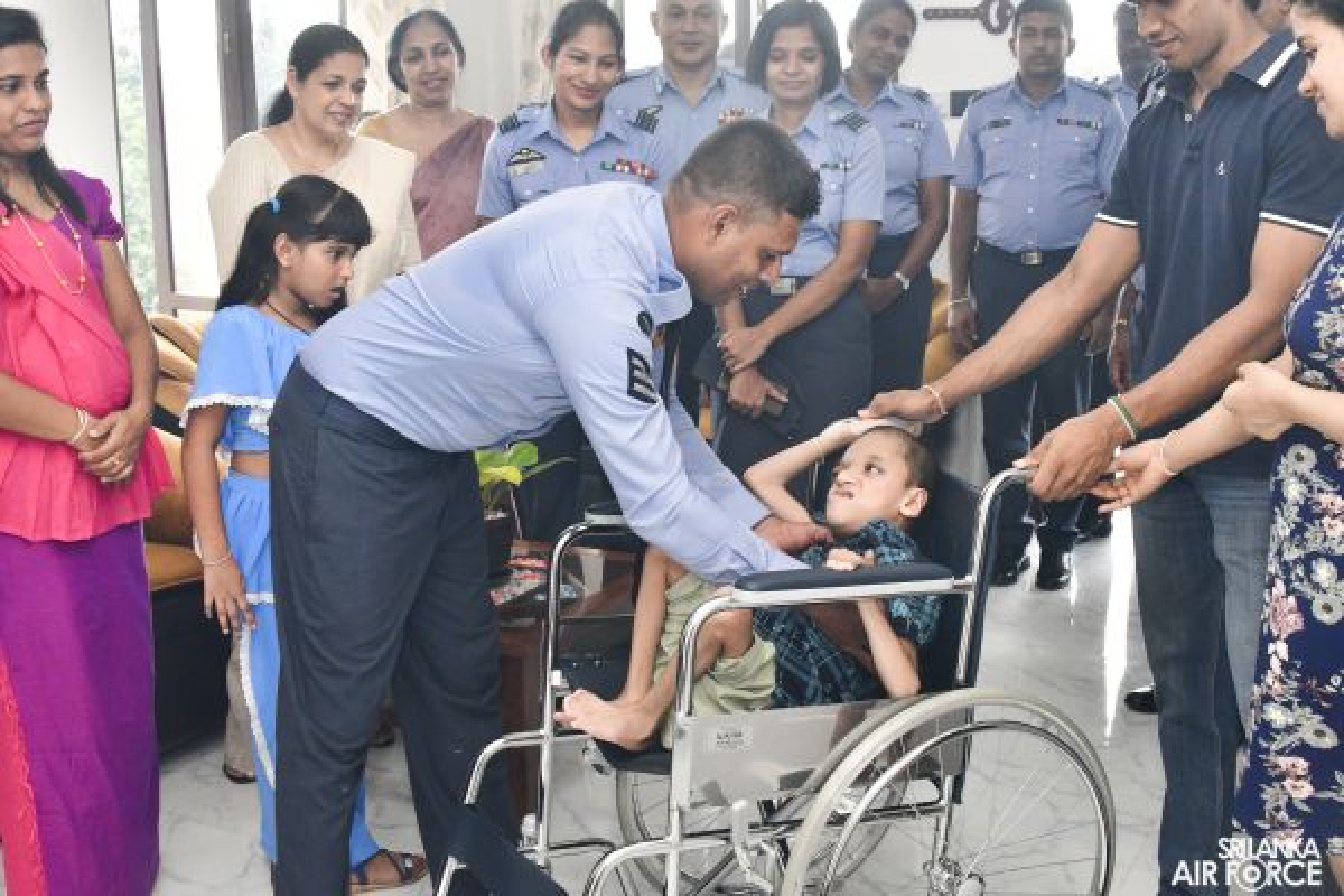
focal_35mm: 42
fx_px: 1568
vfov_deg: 31.9
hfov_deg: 46.4
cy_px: 448
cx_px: 672
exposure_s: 1/250
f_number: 10
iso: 2000
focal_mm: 28
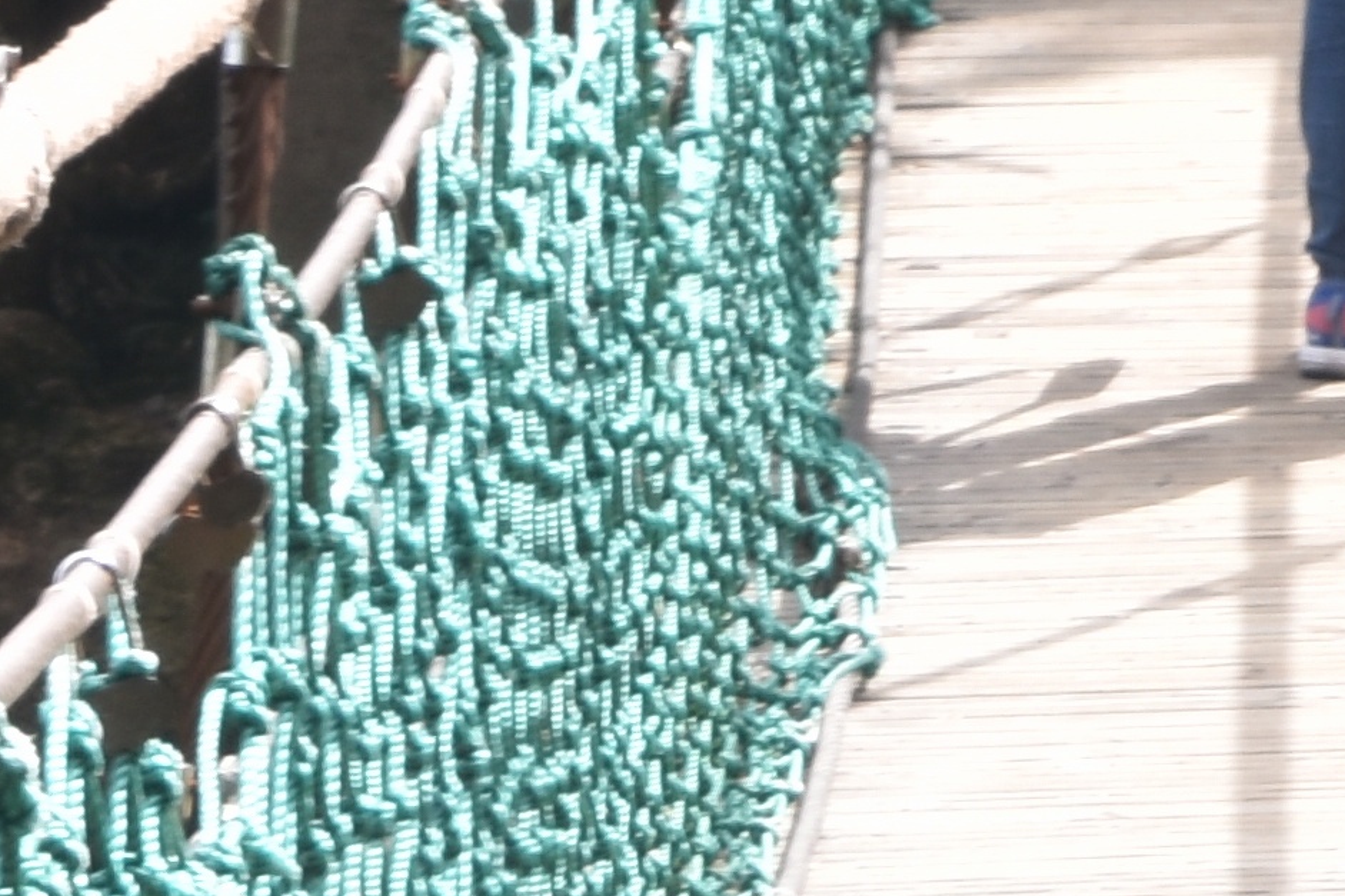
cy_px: -1192
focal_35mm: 421
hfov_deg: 4.9
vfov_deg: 3.2
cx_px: 1784
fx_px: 15725
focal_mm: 44
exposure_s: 1/15
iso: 100
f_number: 18
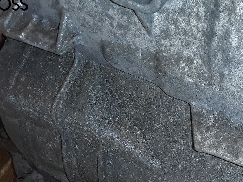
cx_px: 242
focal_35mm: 66
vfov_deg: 21.6
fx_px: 463
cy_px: 176
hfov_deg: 27.7
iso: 64
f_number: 1.9
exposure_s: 1/50
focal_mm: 2.91
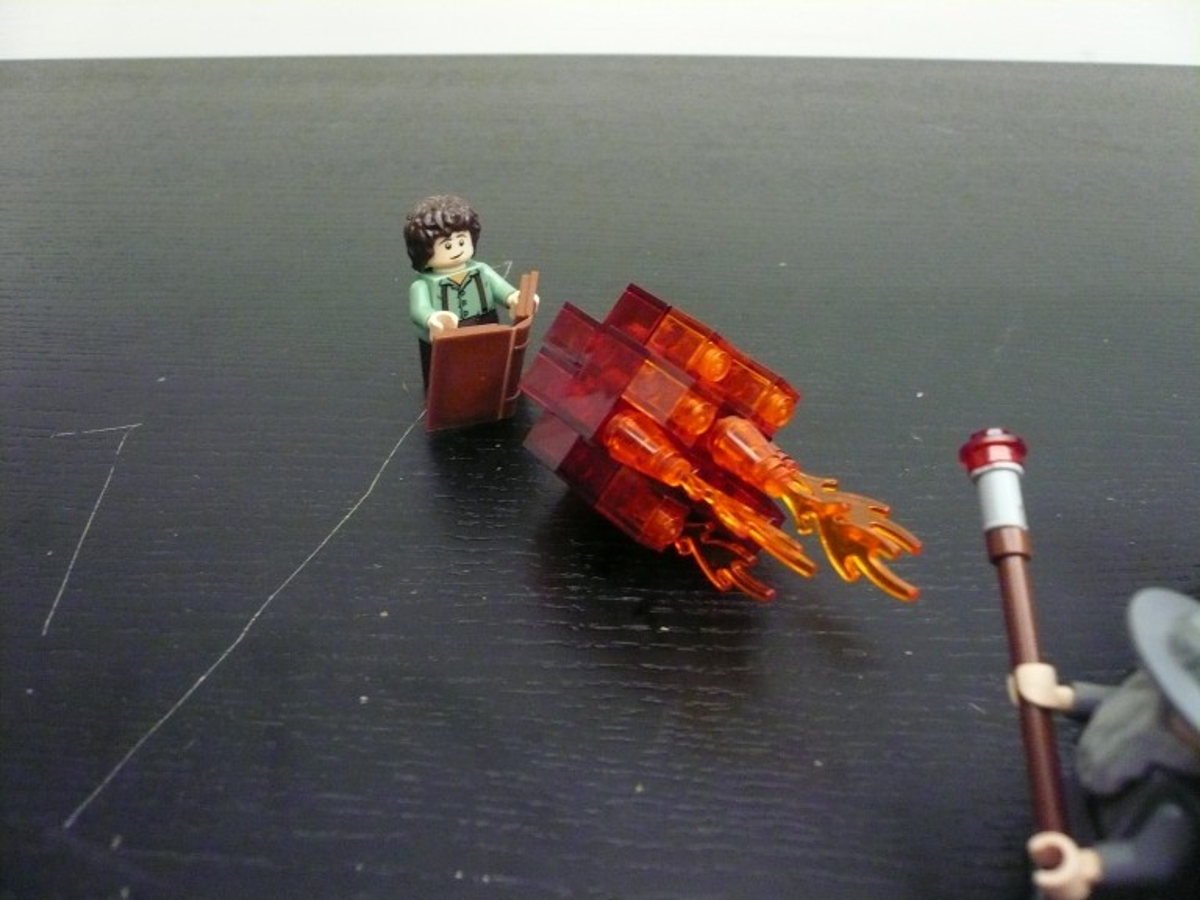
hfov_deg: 63.4
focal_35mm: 28
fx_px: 971
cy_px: 450
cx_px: 600
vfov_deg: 49.7
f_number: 2.8
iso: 400
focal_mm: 4.6
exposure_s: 1/8
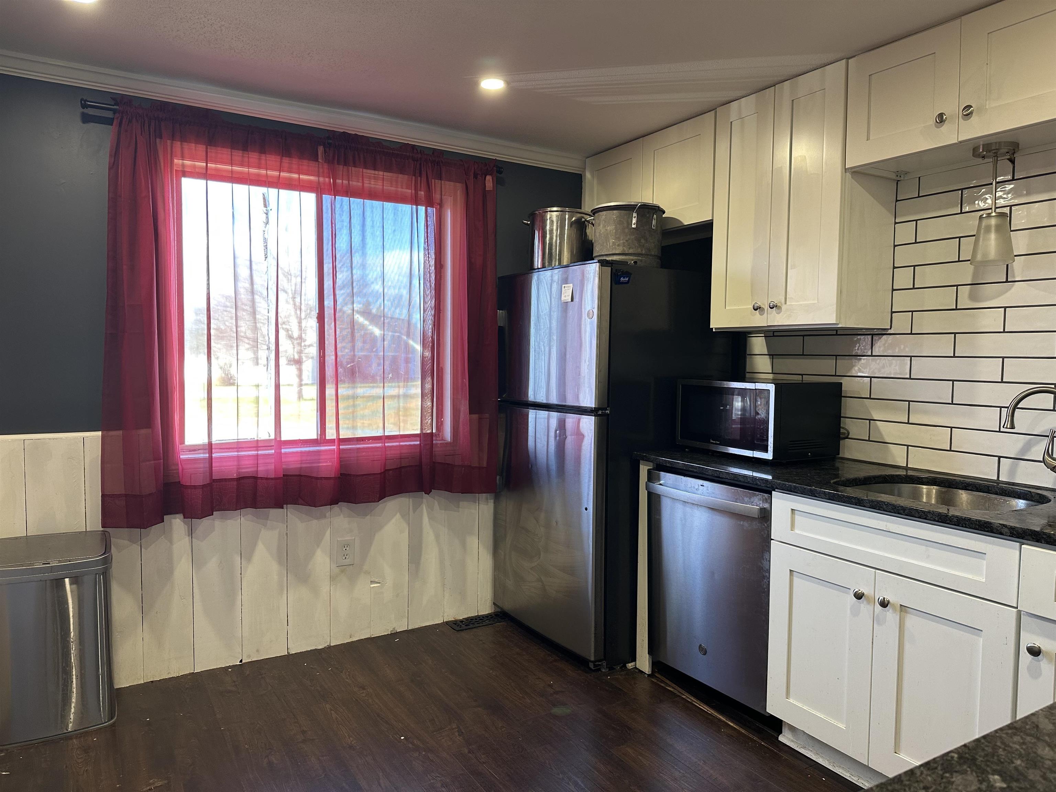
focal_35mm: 24
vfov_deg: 56.8
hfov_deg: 71.6
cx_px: 528
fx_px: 732
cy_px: 396
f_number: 1.78
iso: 125
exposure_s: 1/60
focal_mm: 6.86
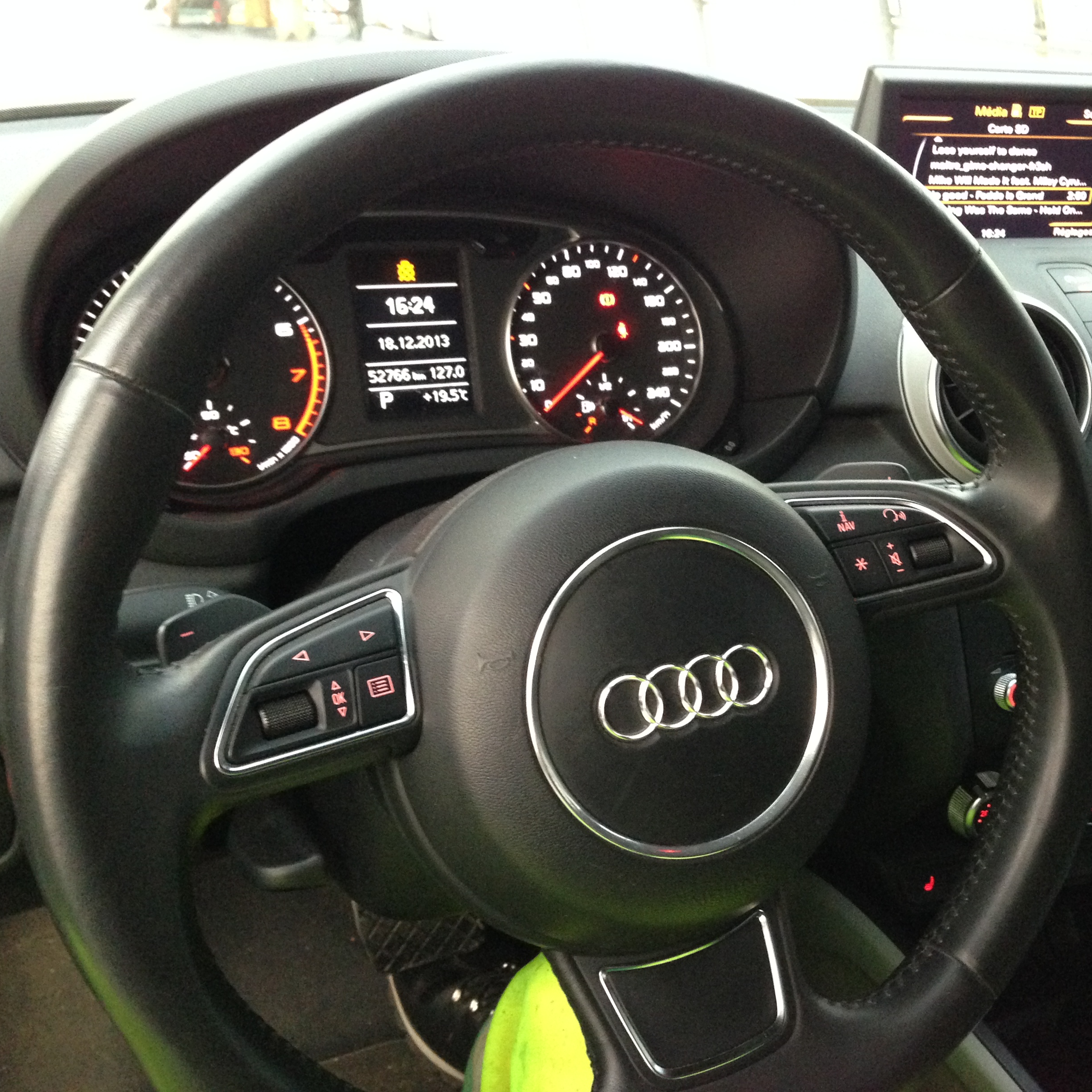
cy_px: 546
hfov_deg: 42.5
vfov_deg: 42.8
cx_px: 693
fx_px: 1392
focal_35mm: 39
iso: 400
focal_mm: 4.12
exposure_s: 1/15
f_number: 2.4
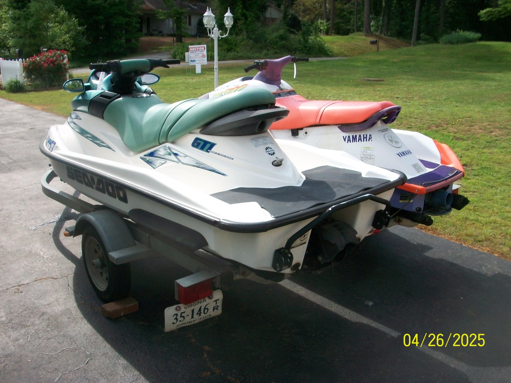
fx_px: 502
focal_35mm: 34
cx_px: 256
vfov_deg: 41.8
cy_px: 192
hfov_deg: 54.0
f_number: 5.5
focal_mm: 5.7
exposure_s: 1/320
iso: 80
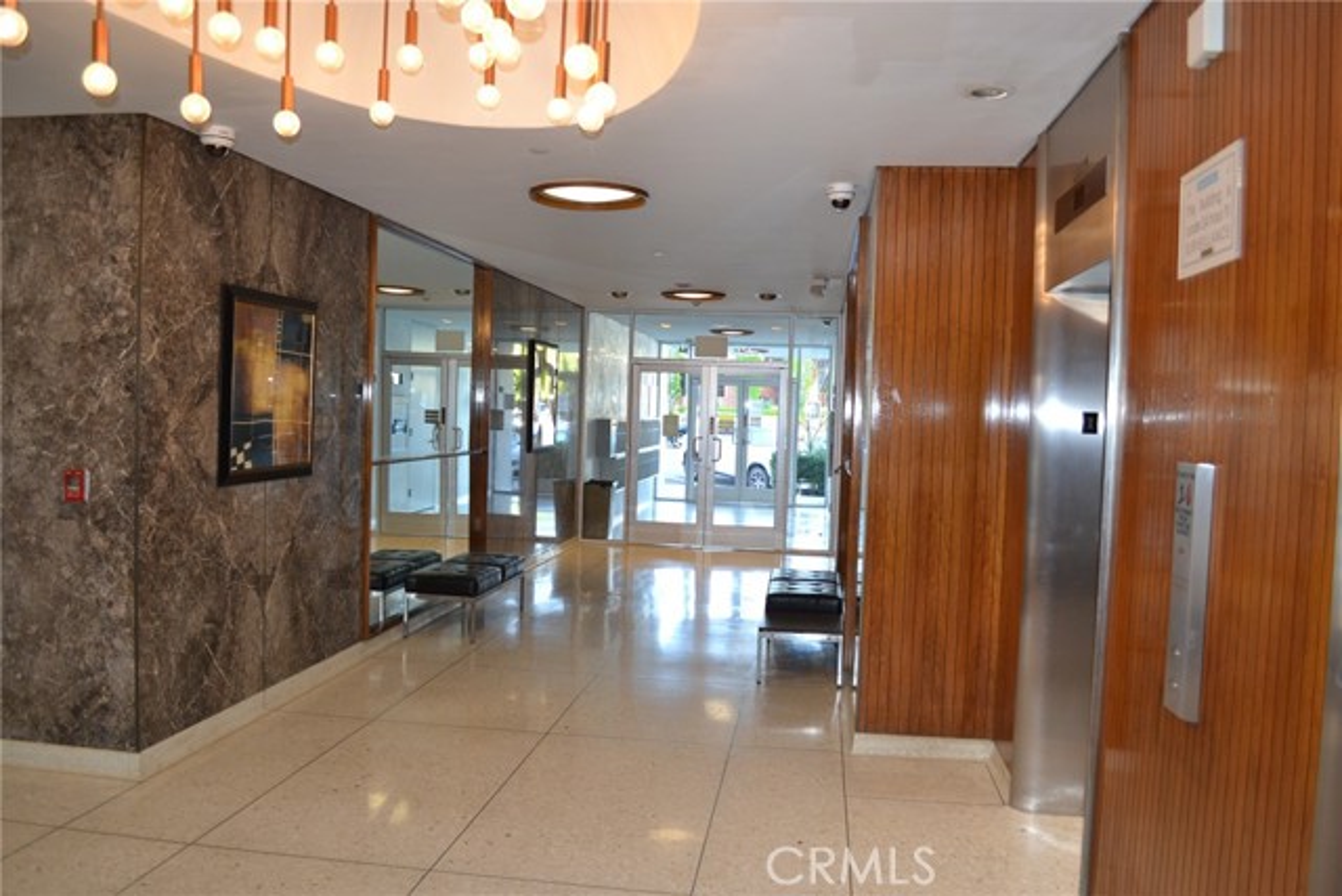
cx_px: 671
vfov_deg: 48.0
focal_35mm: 27
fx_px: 1007
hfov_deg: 67.4
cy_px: 448
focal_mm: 18
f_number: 4
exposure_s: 1/60
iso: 400
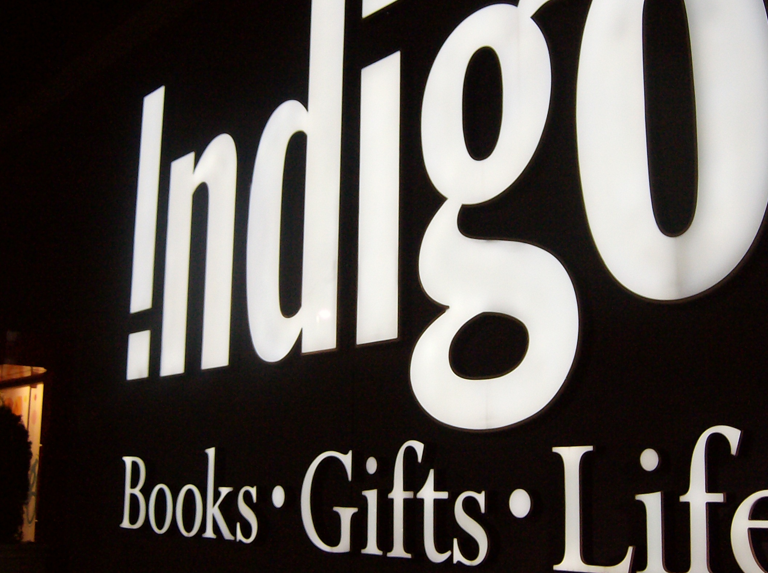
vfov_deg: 32.7
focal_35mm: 44
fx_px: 974
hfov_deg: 43.0
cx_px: 399
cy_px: 266
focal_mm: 6
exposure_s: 1/60.9
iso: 200
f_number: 2.8
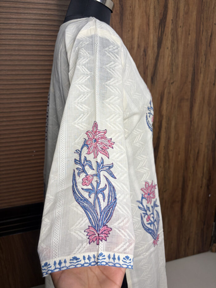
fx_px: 216
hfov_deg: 53.1
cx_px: 108
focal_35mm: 26
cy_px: 144
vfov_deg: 67.3
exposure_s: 1/100
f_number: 1.6
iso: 50
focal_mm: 5.96
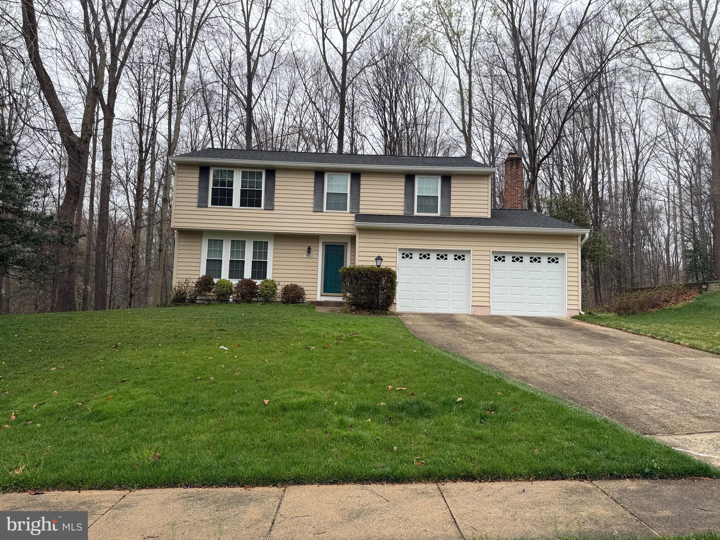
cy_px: 270
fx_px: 499
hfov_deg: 71.6
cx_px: 360
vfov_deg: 56.8
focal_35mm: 24
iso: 80
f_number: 1.78
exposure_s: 1/1271
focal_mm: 6.76
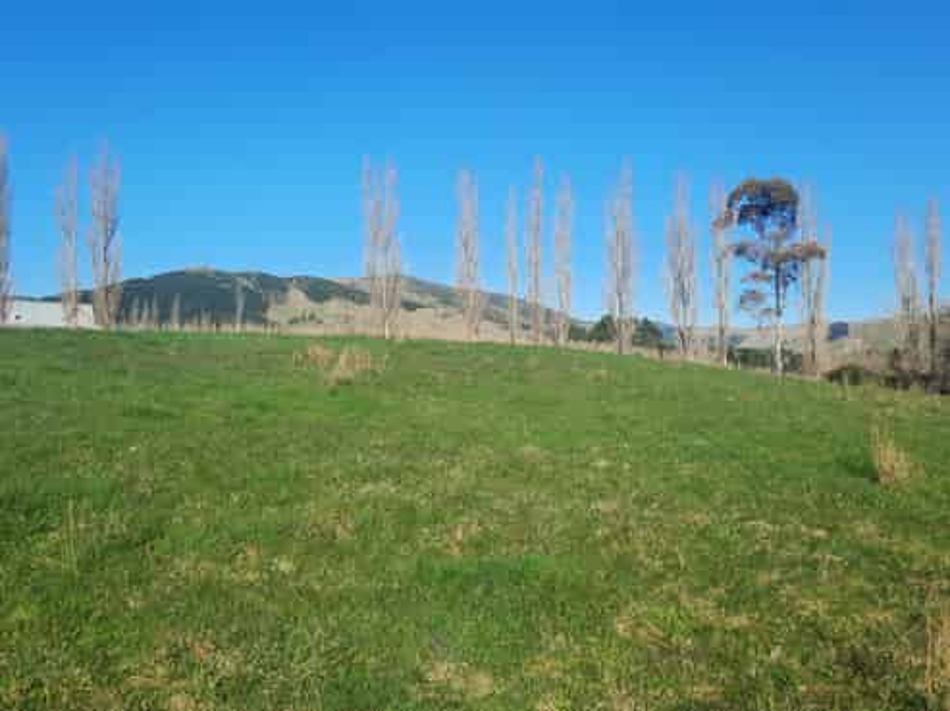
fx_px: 686
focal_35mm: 25
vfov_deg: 54.8
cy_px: 356
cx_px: 475
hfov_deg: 69.4
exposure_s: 1/842
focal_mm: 4.6
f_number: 2
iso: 32
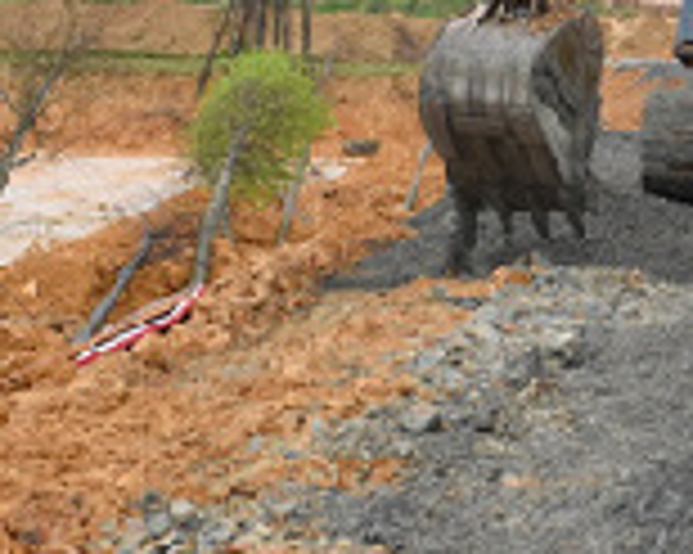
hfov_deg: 11.8
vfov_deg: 9.5
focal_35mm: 161
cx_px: 819
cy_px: 34
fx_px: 3300
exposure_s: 1/3200
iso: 500
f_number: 2.8
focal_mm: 48
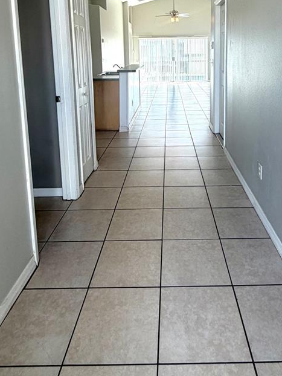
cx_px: 171
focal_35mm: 27
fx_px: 293
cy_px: 92
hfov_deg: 51.0
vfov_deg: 61.5
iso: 80
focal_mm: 2.22
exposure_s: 1/120
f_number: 2.2
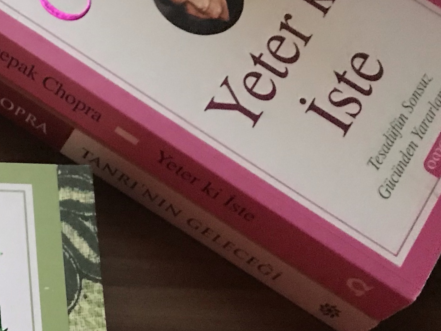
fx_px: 1019
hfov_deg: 21.3
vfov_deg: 17.7
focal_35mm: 80
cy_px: 381
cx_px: -179
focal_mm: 3.99
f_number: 1.8
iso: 80
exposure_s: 1/6
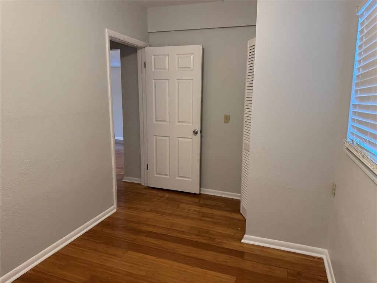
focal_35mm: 24
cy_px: 142
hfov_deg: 71.6
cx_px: 188
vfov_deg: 56.8
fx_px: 261
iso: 320
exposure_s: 1/60
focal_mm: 6.76
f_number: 1.78
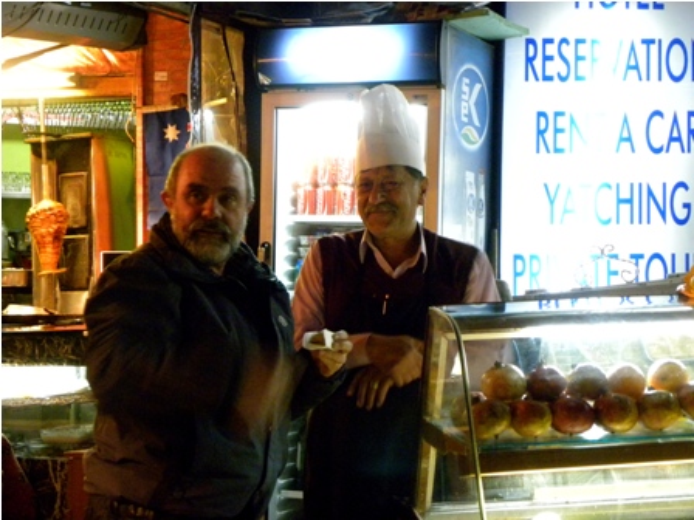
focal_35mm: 85
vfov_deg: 17.4
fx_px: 1704
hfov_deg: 23.0
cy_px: 260
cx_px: 347
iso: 613
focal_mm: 15.1
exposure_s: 1/9.5
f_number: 4
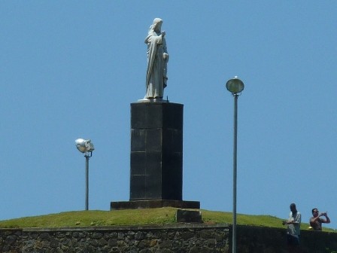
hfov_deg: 4.5
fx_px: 4245
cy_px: 126
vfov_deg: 3.4
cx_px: 168
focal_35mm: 436
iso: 80
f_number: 5.6
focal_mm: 39.7
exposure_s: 1/800
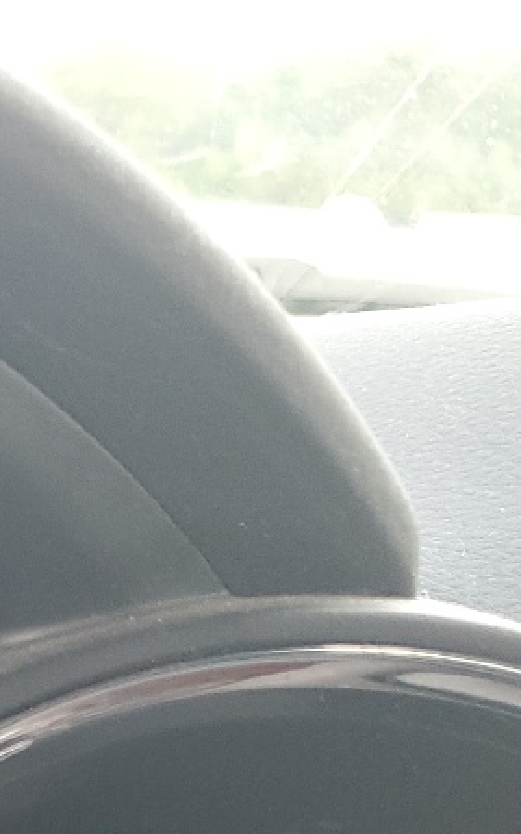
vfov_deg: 19.5
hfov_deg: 11.4
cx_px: -680
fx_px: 2228
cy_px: 1088
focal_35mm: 98
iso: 74
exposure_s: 1/120
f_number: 1.5
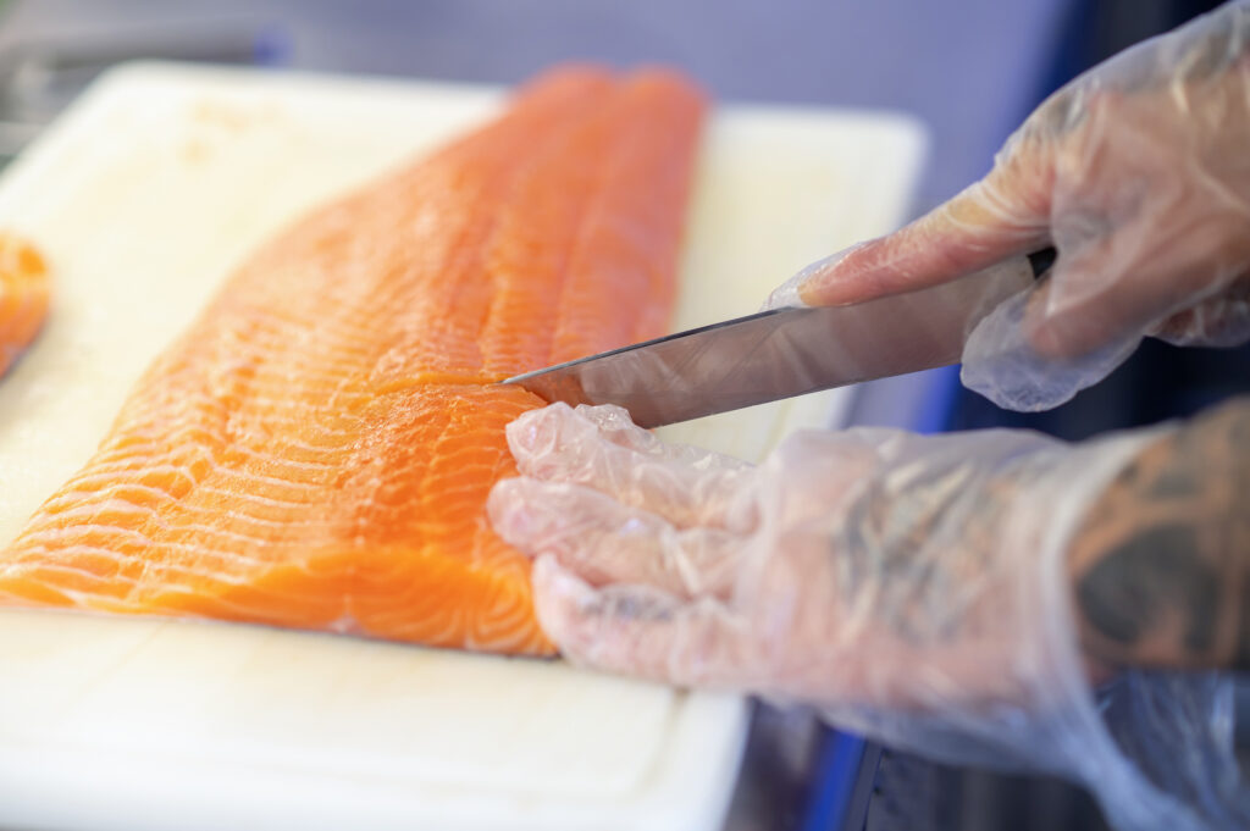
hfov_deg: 23.9
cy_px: 416
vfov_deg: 16.0
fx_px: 2949
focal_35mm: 85
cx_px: 625
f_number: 2.5
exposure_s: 1/200
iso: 500
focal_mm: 85
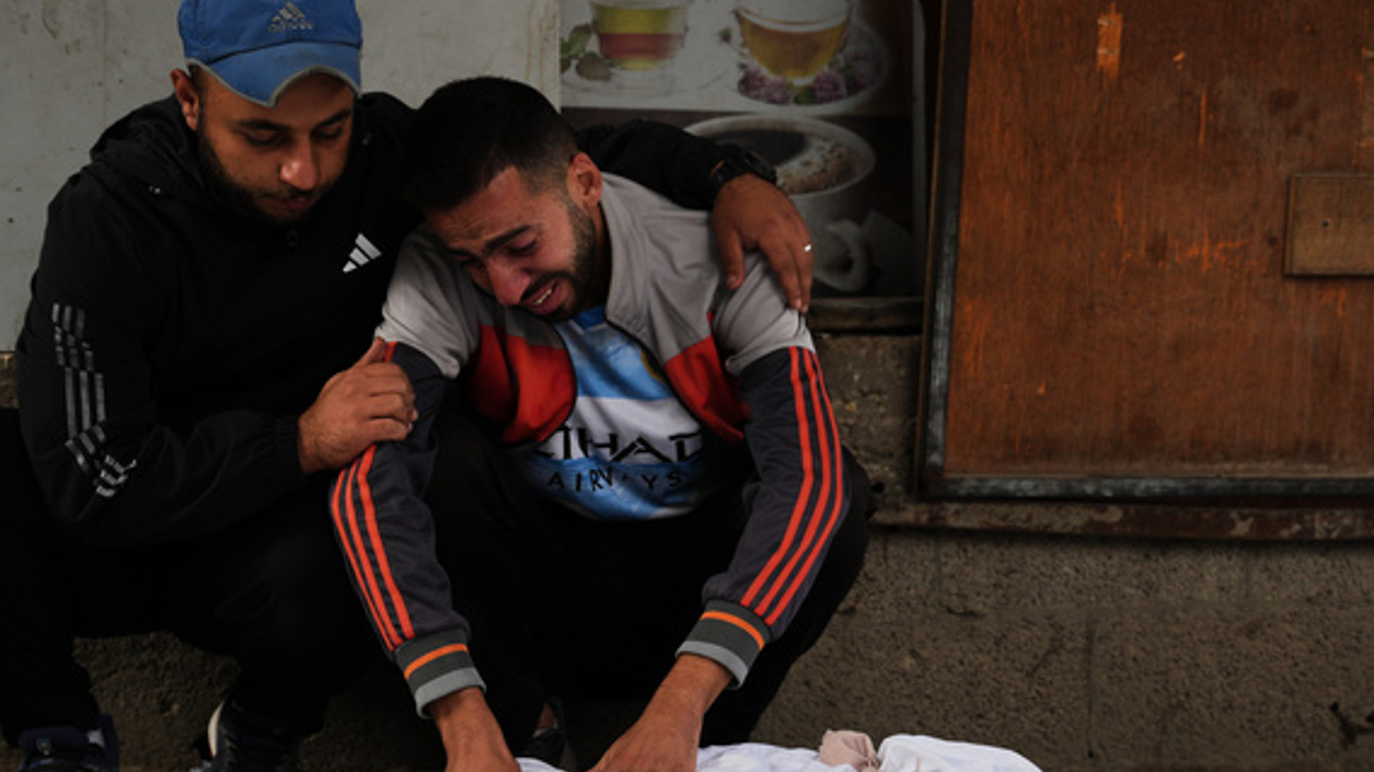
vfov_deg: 17.7
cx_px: 784
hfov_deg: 31.0
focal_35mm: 68
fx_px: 2477
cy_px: 287
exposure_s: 1/800
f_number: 2.8
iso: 200
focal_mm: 36
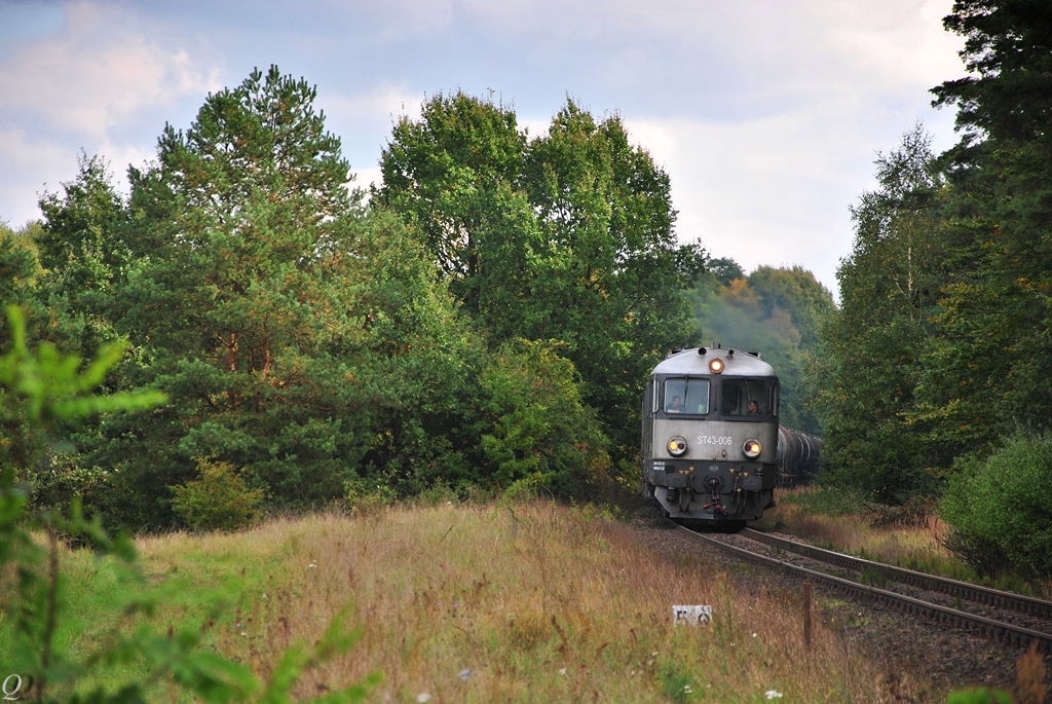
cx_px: 526
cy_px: 352
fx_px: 4607
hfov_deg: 13.0
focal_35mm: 158
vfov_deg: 8.7
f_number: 5.6
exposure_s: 1/160
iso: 100
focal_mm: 105
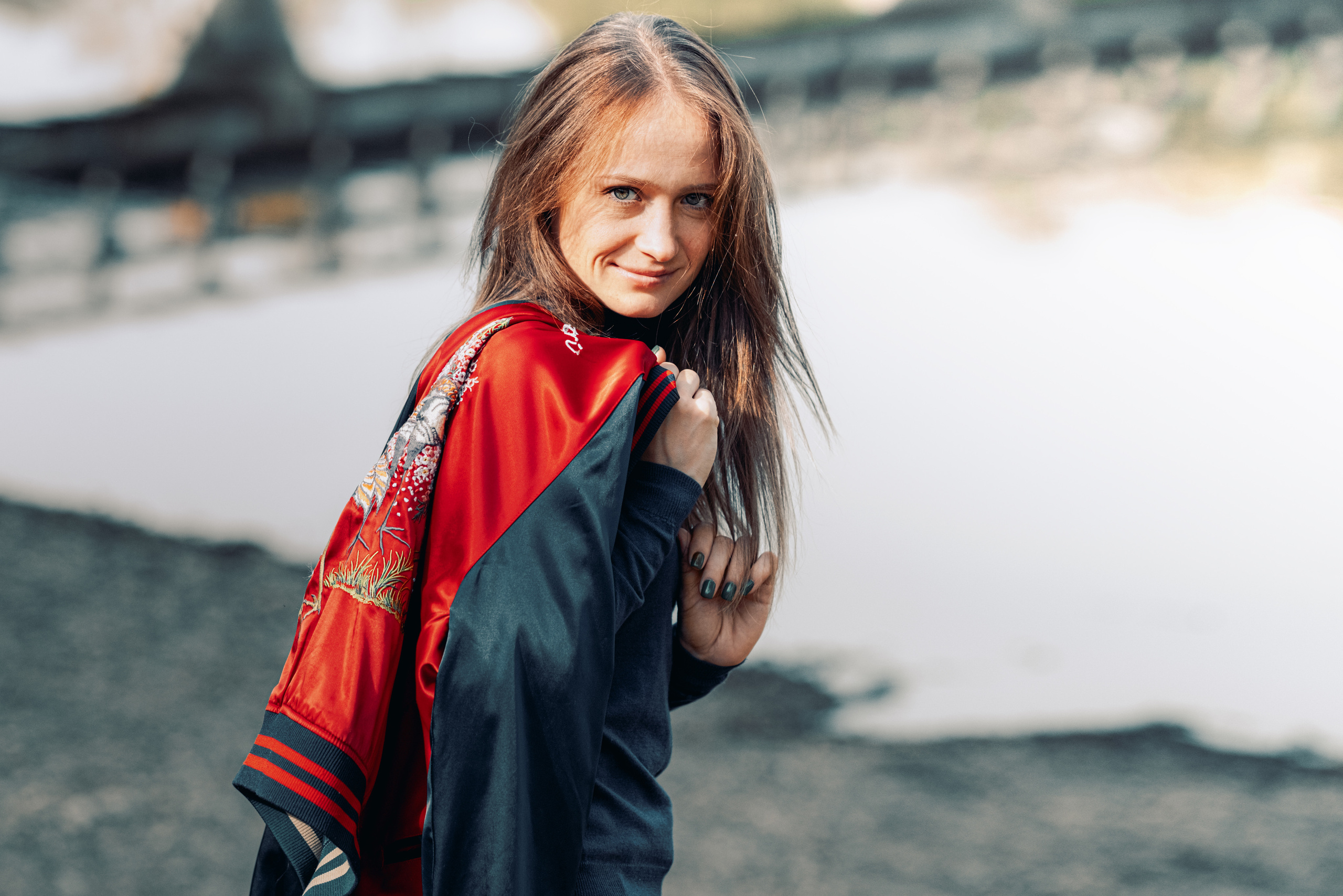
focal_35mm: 135
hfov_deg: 15.2
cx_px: 672
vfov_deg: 10.2
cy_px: 448
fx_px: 5036
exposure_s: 1/4000
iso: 500
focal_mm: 90
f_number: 2.2
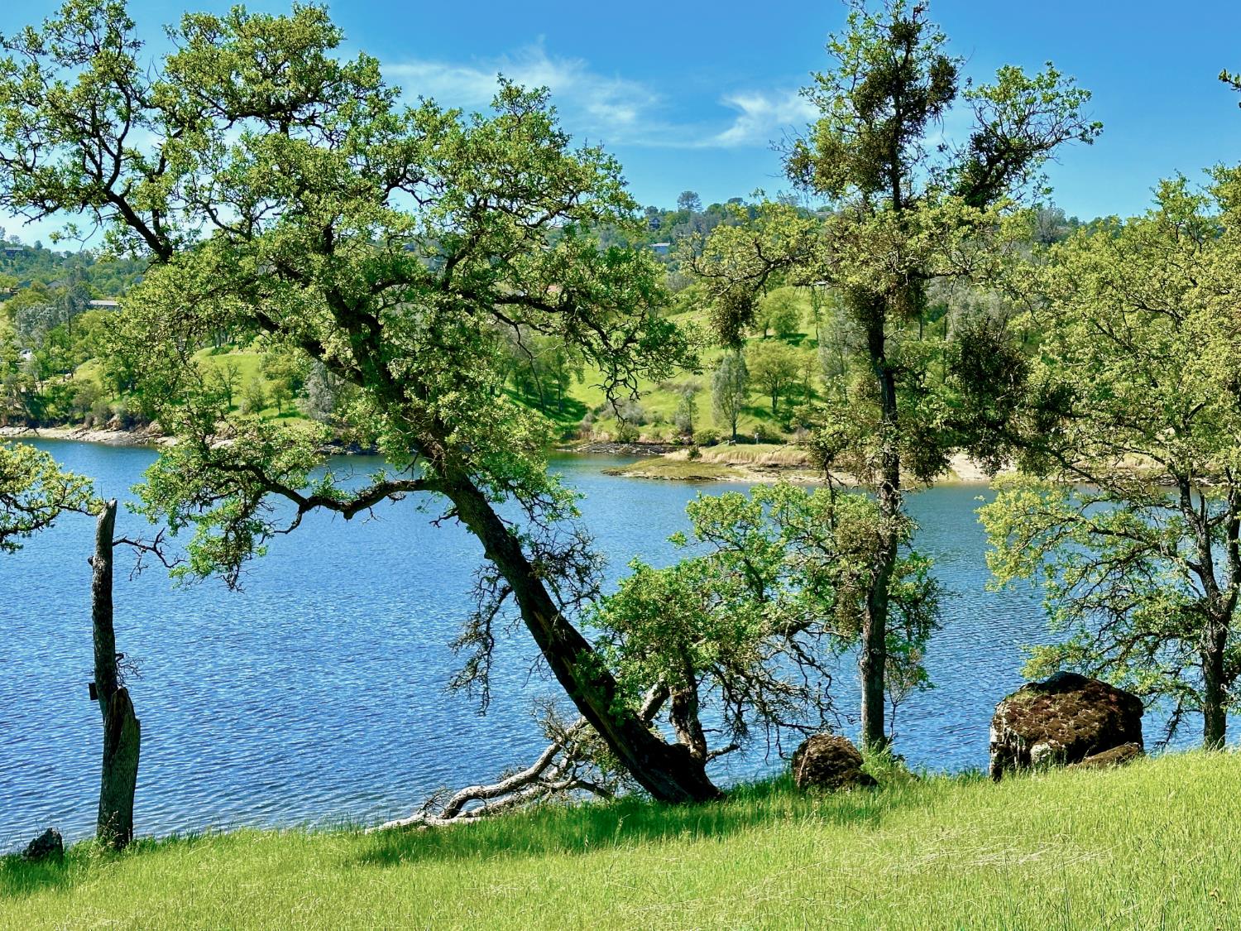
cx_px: 620
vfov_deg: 30.3
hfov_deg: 39.7
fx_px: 1721
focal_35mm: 48
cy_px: 466
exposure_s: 1/2028
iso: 64
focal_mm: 6.86
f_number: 1.78
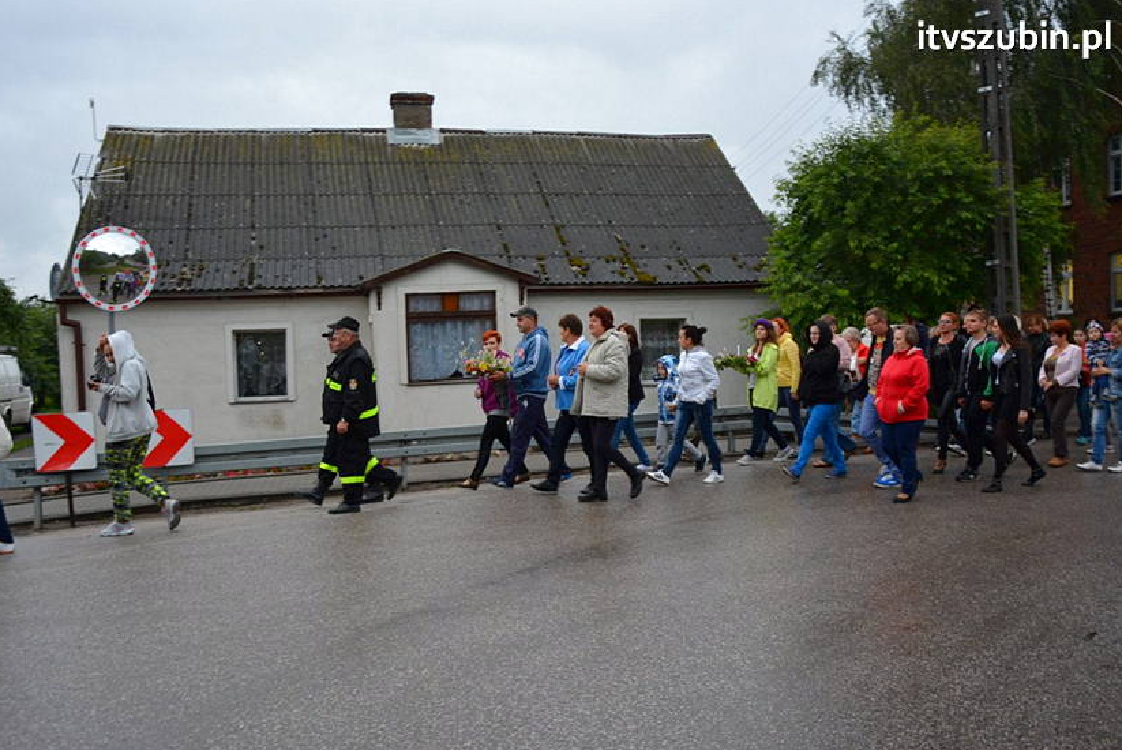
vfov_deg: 40.6
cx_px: 562
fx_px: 1014
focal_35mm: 33
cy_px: 378
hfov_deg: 57.9
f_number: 4
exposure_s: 1/60
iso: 400
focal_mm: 21
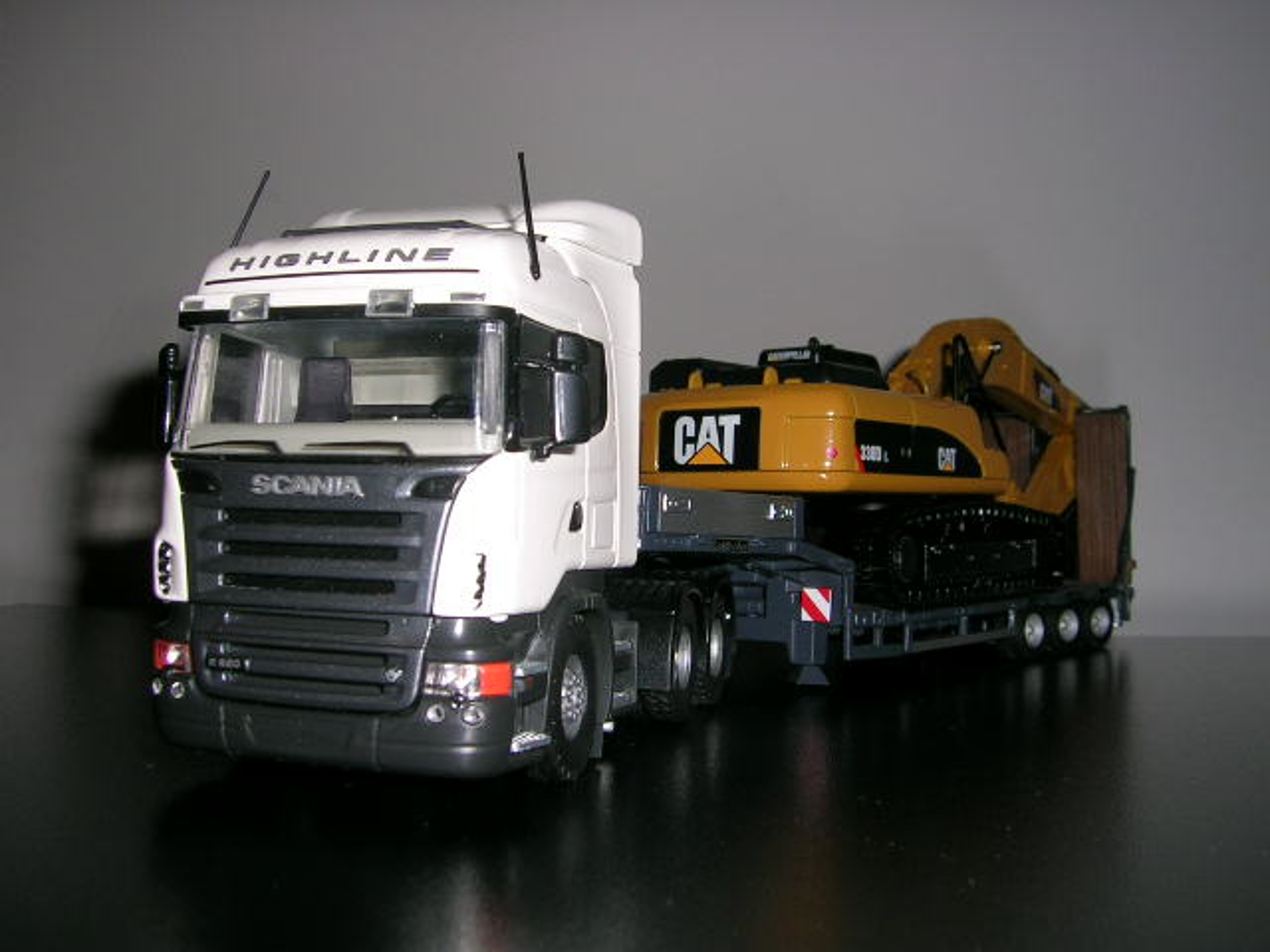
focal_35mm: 35
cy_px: 476
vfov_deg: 40.7
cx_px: 635
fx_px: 1284
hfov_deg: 52.6
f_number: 4.8
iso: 50
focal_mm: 5.4
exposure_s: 1/60.1
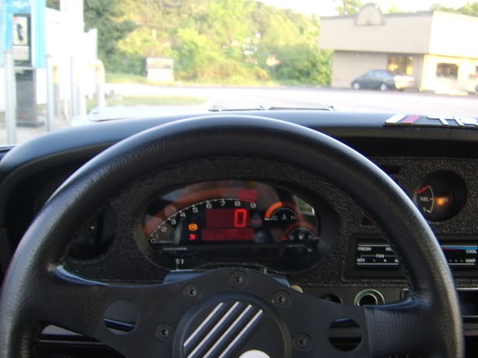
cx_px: 235
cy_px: 182
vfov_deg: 44.2
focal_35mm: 32
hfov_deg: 56.8
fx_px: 442
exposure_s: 1/27
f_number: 2.7
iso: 71
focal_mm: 8.13
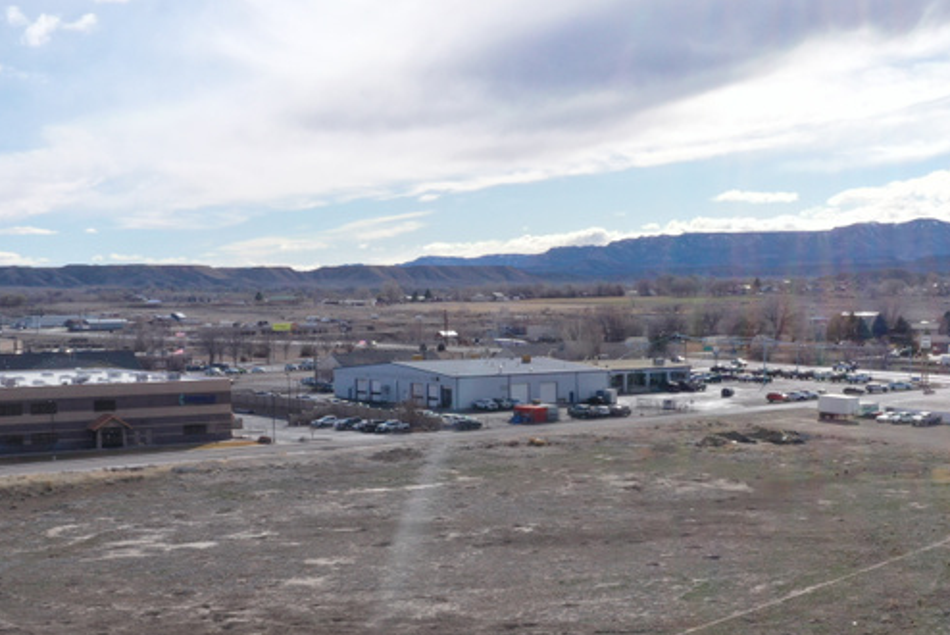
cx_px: 656
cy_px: 440
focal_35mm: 58
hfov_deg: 34.1
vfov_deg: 23.3
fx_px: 1531
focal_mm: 10.26
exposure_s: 1/160
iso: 100
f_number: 11
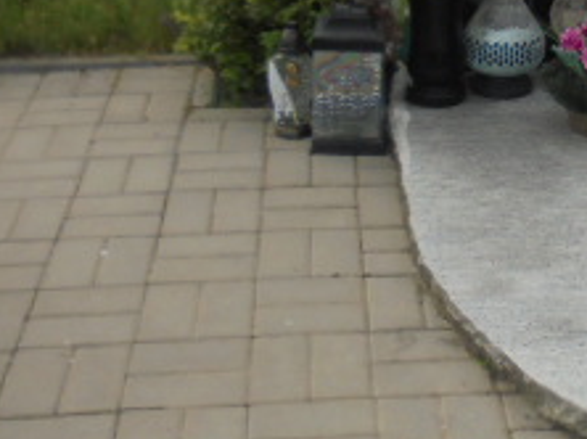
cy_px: 111
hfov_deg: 25.2
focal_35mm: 75
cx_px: 526
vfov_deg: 19.5
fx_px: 1270
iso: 100
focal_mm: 4.6
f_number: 3.5
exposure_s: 1/1000
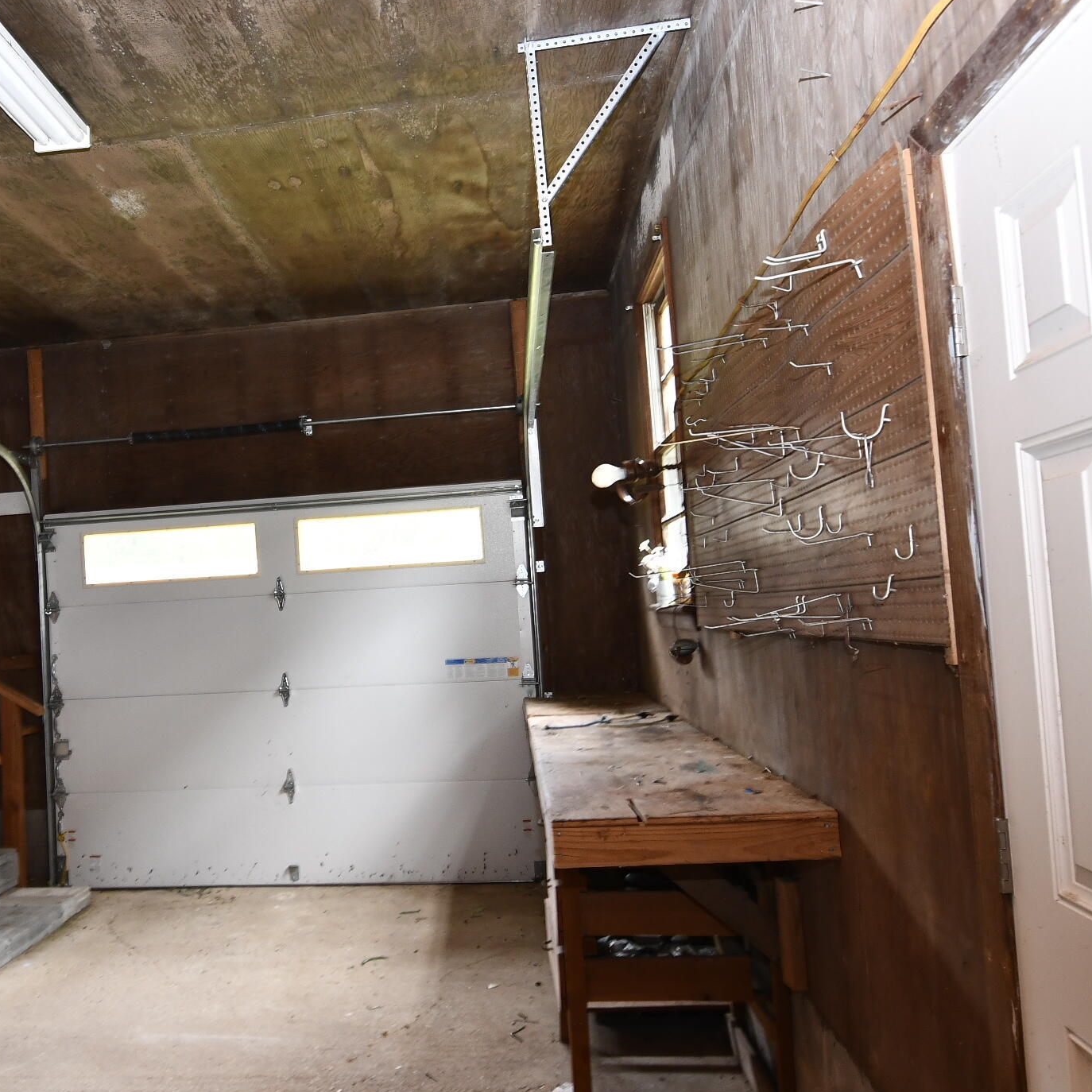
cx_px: 344
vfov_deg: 55.6
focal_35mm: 29
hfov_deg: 54.2
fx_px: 1035
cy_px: 561
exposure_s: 1/60
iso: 640
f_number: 4
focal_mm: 11
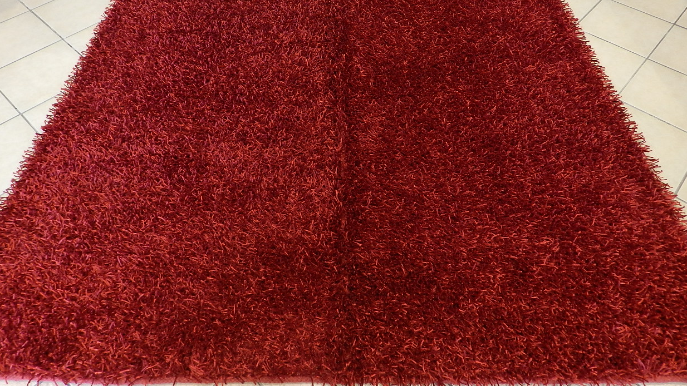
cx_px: 349
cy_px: 124
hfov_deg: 71.9
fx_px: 474
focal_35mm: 26
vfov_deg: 43.7
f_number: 3.4
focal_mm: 4
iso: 180
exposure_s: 1/30
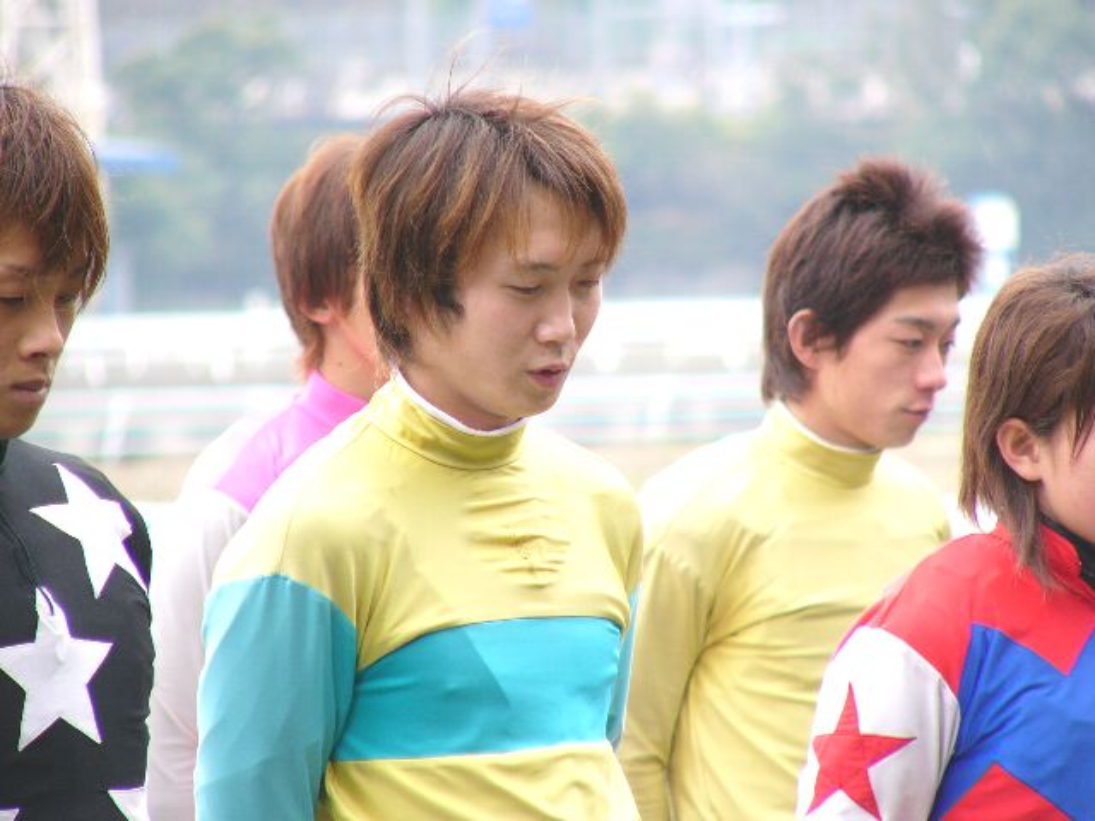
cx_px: 548
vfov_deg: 3.4
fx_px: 13665
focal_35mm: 432
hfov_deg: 4.6
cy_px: 410
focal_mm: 72
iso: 50
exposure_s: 1/100
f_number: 4
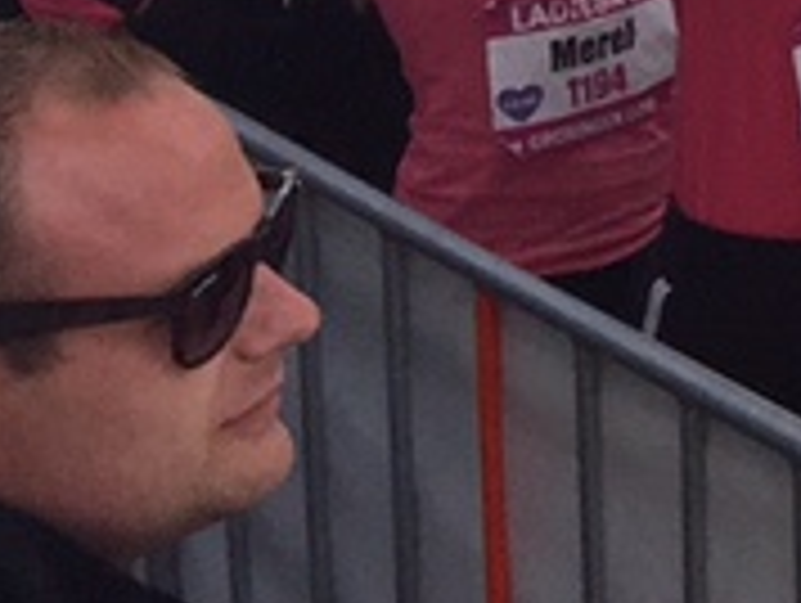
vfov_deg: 6.7
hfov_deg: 7.6
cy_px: -954
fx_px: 4820
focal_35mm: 208
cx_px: 2835
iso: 32
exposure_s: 1/1522
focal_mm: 4.15
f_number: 2.2
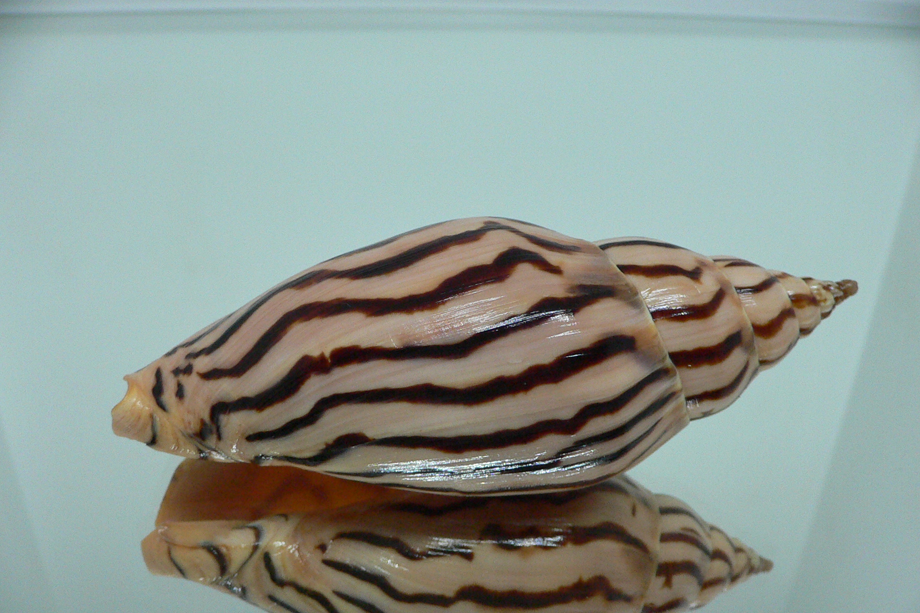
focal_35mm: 37
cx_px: 459
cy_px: 344
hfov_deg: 51.9
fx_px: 945
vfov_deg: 35.9
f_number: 2.8
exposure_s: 1/50
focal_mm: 4.6
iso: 200
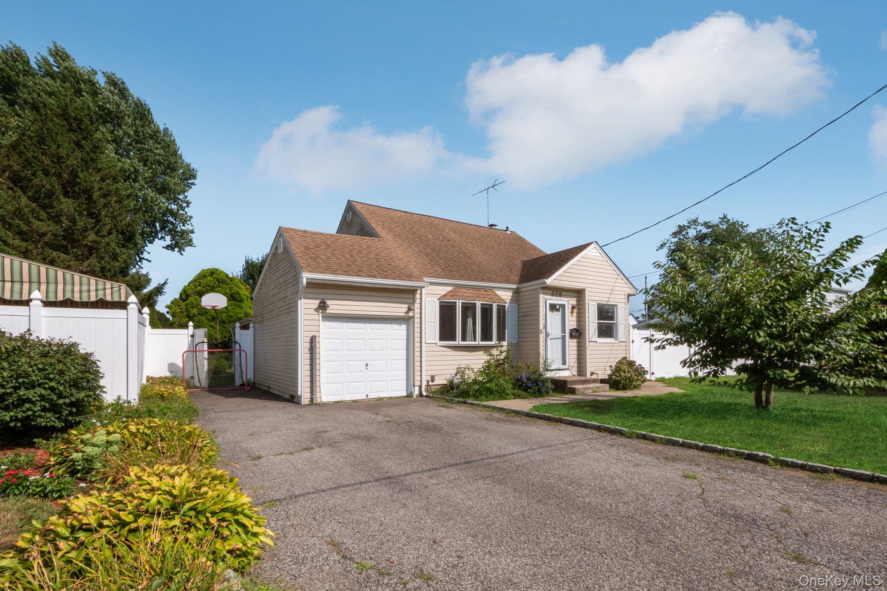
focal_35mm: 16
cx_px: 444
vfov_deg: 73.7
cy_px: 296
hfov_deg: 96.7
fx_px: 394
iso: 400
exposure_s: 1/320
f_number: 14
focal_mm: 8
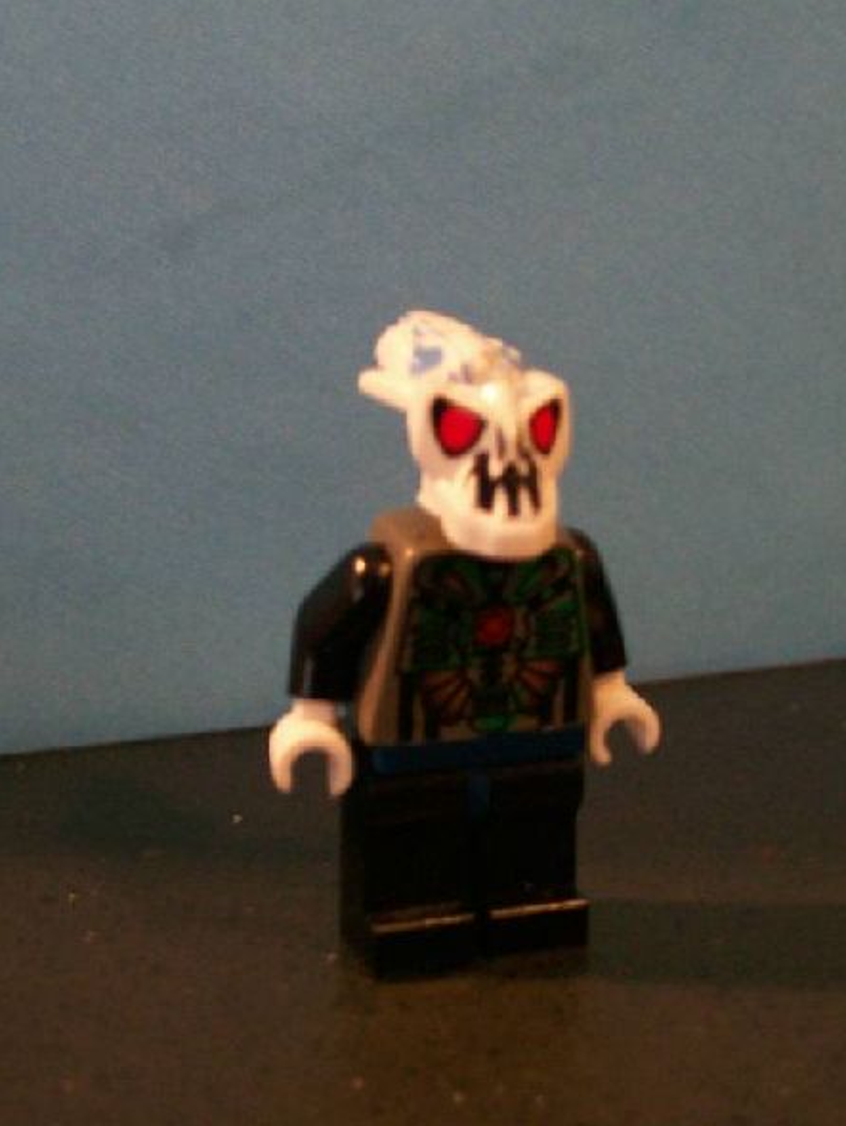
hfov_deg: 24.0
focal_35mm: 61
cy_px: 571
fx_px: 1986
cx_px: 426
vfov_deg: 31.7
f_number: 3
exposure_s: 1/8
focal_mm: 7.6
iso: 160
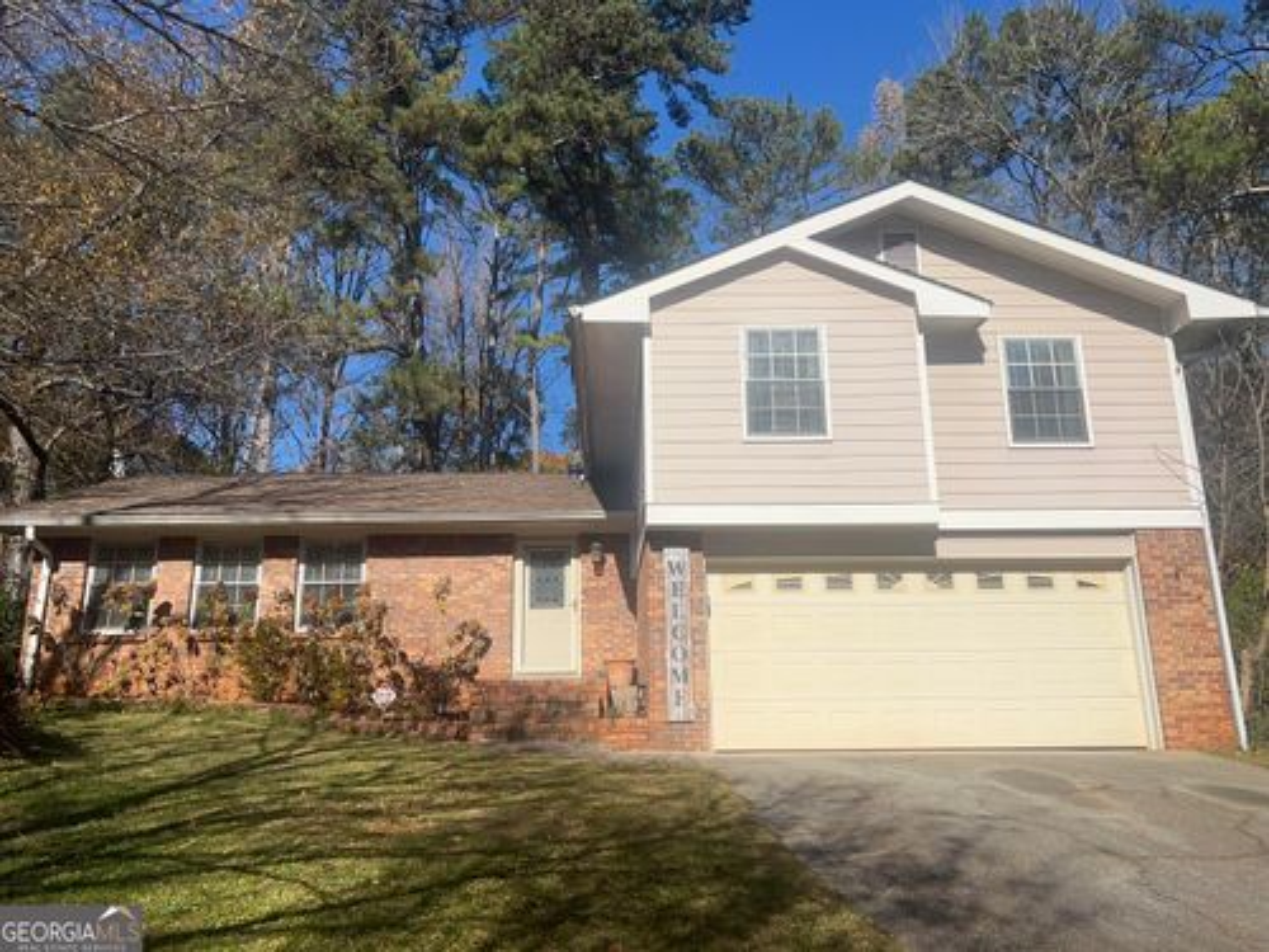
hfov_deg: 67.3
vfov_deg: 53.1
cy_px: 476
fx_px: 953
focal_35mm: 26
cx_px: 634
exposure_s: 1/8000
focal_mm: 5.7
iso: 50
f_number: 1.5
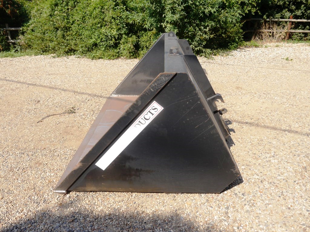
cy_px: 116
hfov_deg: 63.4
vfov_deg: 49.7
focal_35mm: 28
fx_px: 251
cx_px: 155
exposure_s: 1/320
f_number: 6.3
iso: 160
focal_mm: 14
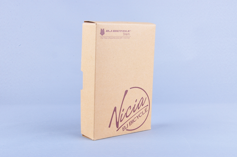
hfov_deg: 33.4
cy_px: 78
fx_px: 394
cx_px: 118
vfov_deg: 22.6
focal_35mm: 60
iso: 320
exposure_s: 1/80
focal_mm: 40
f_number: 29
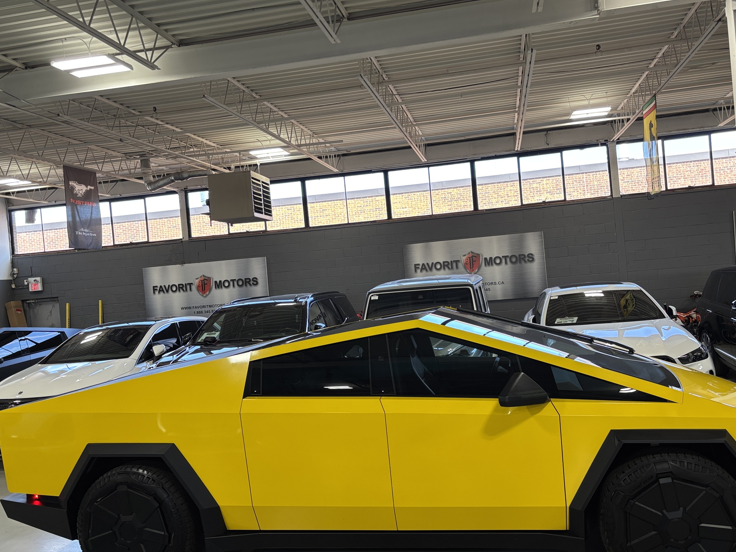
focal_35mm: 29
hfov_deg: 61.6
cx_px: 398
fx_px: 617
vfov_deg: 48.2
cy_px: 275
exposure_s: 1/120
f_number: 1.6
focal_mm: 5.96
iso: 64
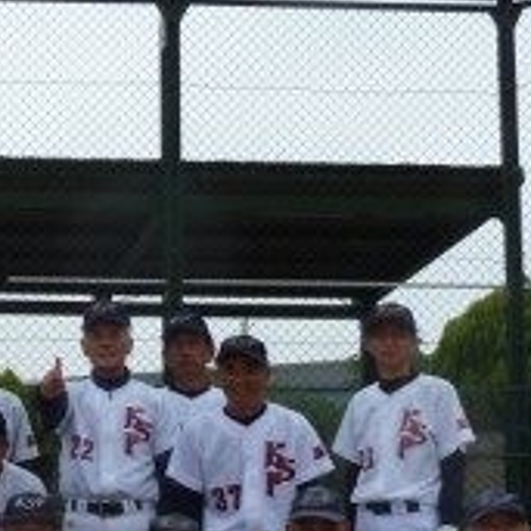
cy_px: 376
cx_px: -118
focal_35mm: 90
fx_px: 1562
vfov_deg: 19.2
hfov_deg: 18.2
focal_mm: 4.7
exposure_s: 1/200
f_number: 4
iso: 80
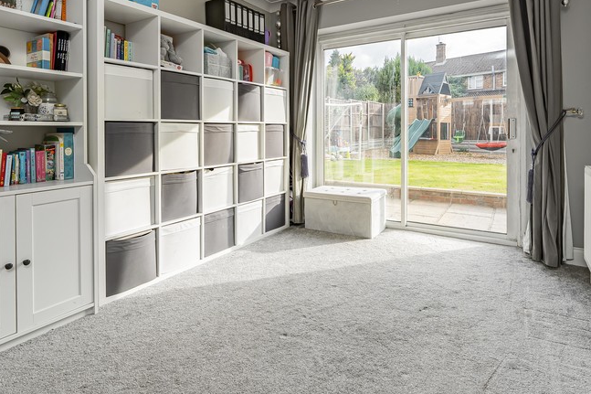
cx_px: 342
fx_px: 312
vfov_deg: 62.1
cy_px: 116
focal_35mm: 19
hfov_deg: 86.3
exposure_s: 1/80
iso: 320
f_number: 9
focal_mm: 12
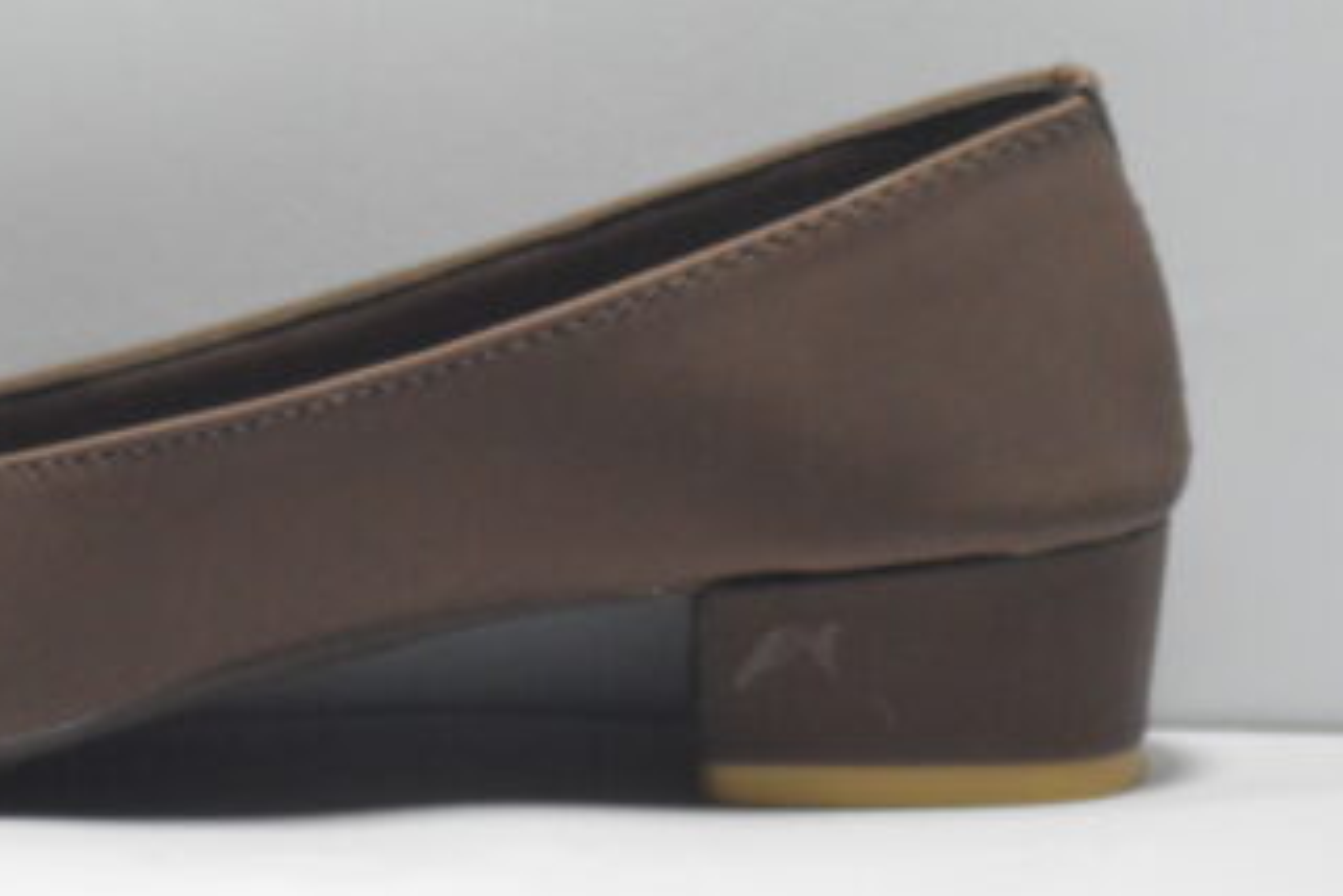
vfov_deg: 2.0
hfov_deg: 3.1
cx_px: 134
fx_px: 25067
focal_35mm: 672
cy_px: 195
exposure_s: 1/500
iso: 3200
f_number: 5
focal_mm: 240
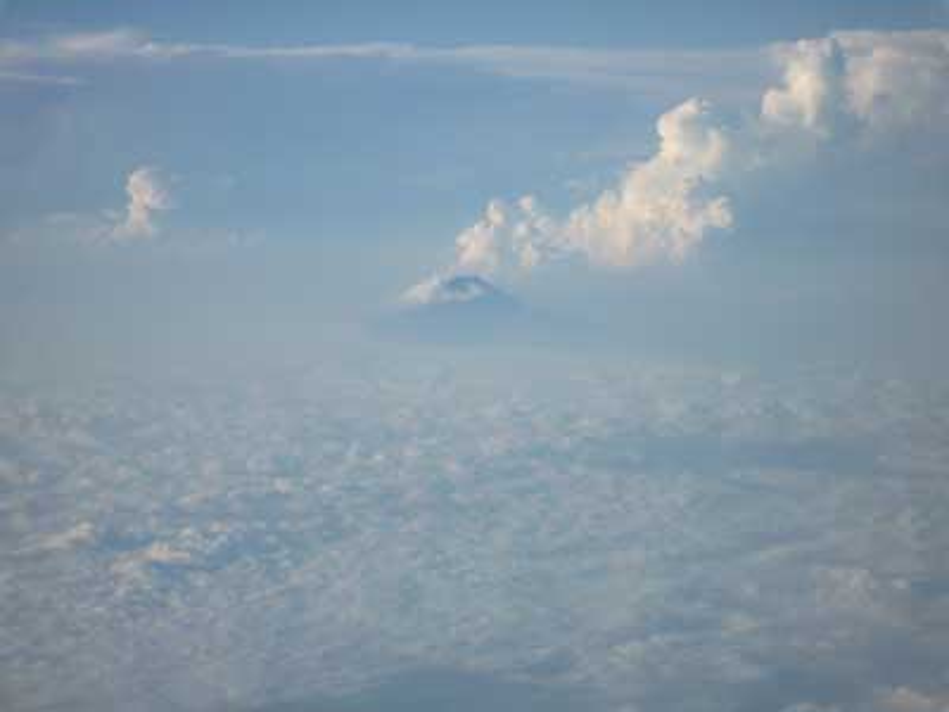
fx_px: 3427
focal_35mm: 125
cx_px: 474
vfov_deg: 11.9
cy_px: 356
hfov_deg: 15.8
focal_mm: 22
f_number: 5.9
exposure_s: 1/400
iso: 100
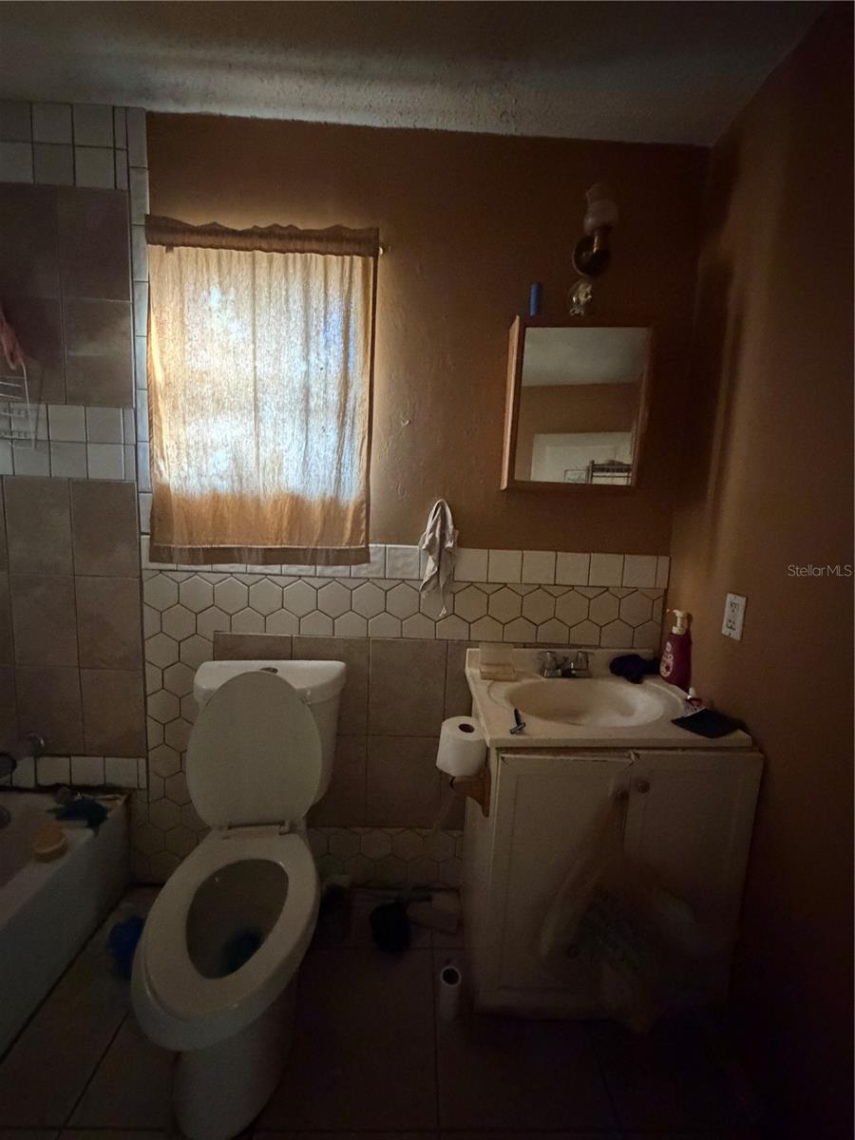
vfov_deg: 102.1
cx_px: 428
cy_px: 570
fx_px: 461
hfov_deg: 85.7
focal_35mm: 14
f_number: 2.2
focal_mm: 2.22
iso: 1600
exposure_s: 1/38
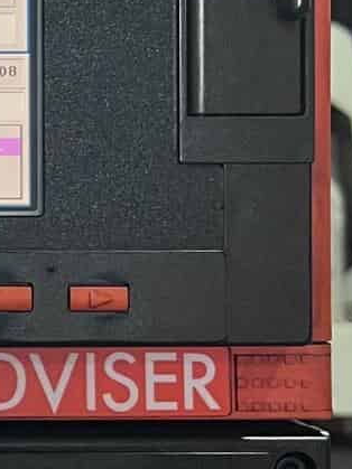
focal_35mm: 125
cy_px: 129
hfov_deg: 10.4
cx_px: -454
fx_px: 1696
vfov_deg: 15.7
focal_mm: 5.1
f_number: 1.6
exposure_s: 1/60
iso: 100
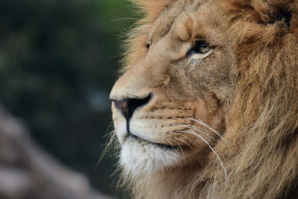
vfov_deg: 2.2
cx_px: 195
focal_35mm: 618
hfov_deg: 3.3
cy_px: 75
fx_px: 5115
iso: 800
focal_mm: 250
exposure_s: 1/1000
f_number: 6.3
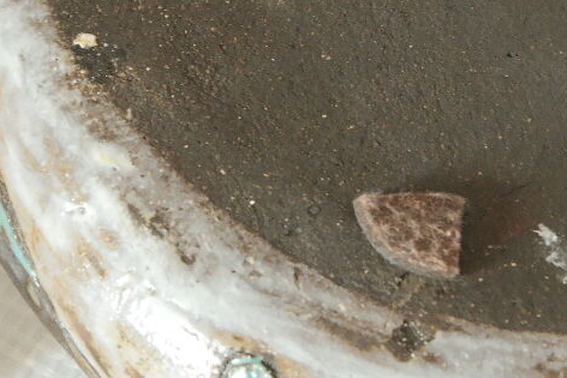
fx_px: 4443
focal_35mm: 282
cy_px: -24
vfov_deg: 4.9
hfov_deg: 7.3
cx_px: 425
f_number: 6.3
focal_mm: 50
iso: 800
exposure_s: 1/30
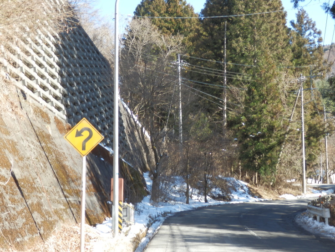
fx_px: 523
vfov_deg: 27.0
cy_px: 126
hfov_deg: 35.5
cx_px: 168
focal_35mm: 54
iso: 80
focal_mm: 9.8
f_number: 4.1
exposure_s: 1/100
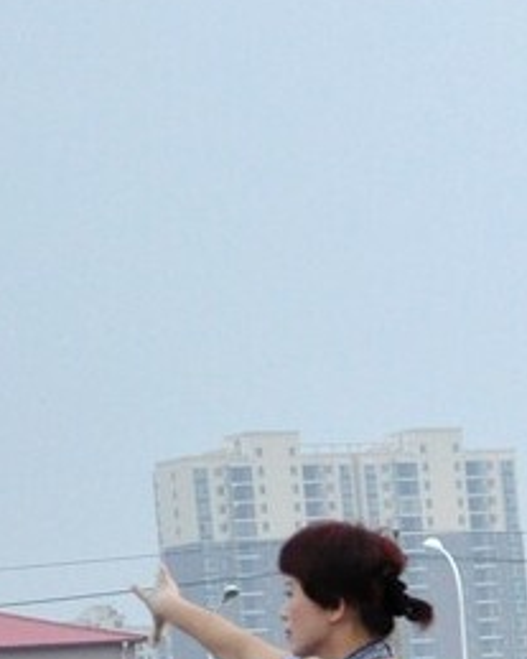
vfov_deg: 6.6
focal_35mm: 293
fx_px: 5719
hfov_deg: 5.1
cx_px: 1179
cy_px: 734
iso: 1600
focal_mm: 45
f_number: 4.8
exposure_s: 1/125
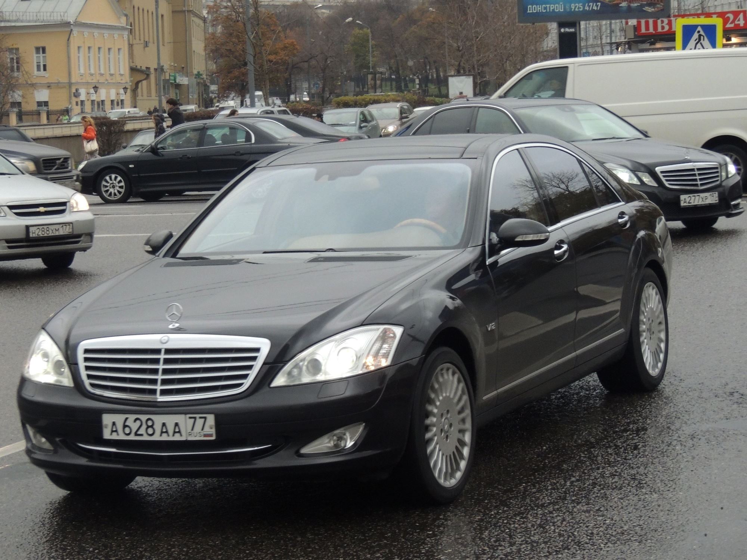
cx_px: 374
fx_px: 1834
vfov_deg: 17.4
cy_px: 280
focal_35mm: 85
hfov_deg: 23.0
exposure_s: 1/320
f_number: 4
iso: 400
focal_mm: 15.1
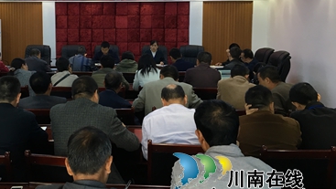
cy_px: 50
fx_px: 383
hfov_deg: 46.6
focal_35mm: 43
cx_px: 113
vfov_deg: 27.4
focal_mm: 4.15
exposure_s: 1/33
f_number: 2.2
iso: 80
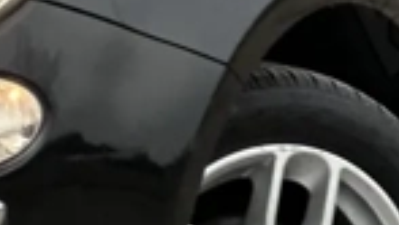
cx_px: -185
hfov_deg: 3.8
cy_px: -89
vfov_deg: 2.1
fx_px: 6047
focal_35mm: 571
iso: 80
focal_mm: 9
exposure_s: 1/121
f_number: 2.8
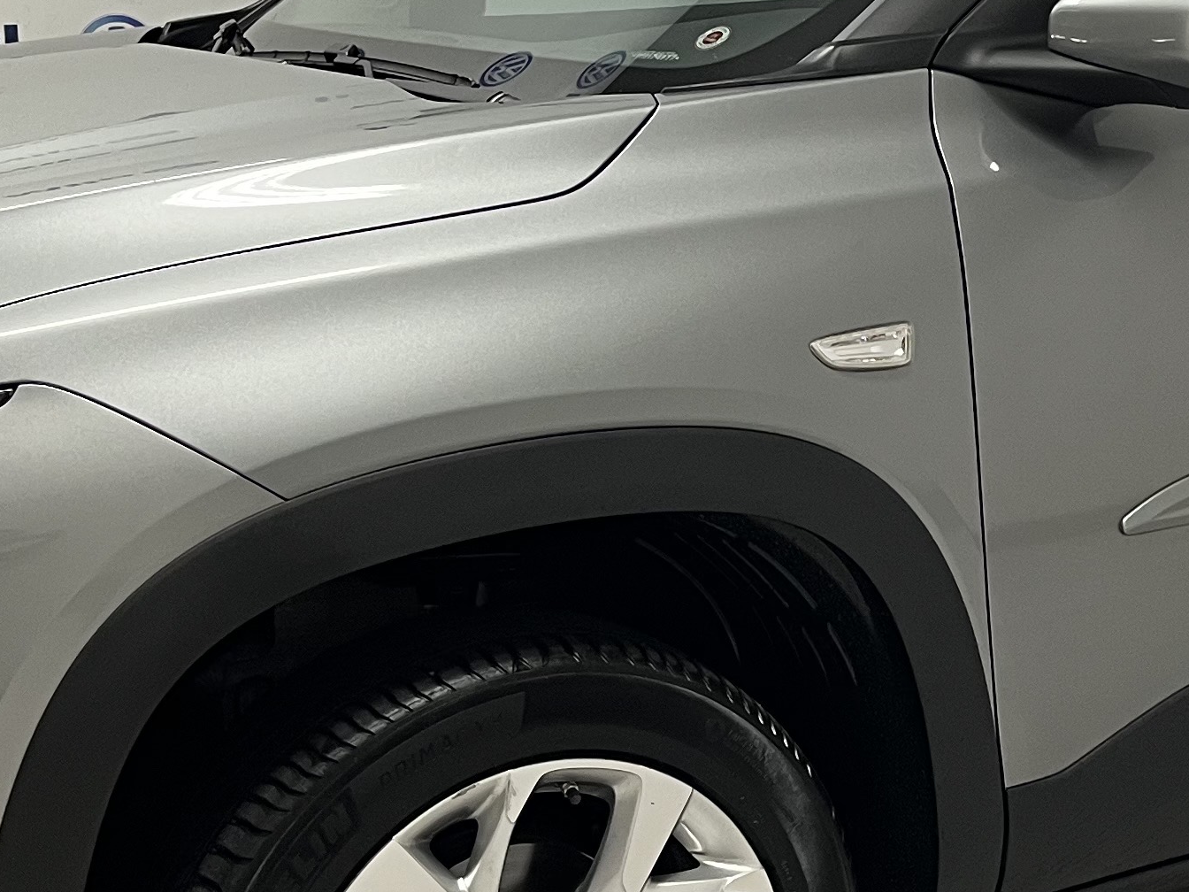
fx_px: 2679
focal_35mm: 78
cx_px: 945
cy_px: 481
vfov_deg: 18.9
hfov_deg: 24.6
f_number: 1.6
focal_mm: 5.1
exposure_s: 1/60
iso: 125
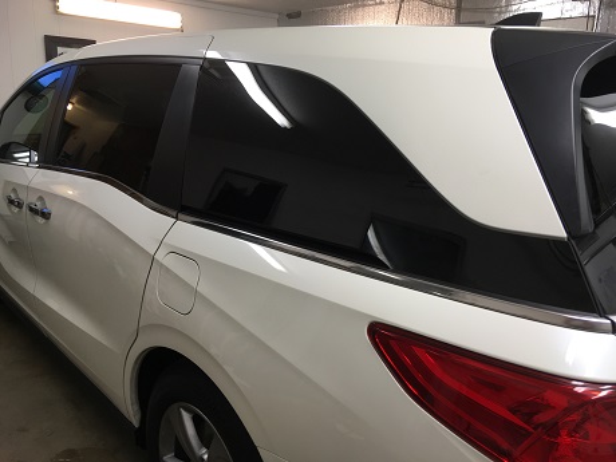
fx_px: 516
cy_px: 231
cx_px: 308
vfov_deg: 48.2
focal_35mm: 29
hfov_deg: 61.7
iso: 32
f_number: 2.2
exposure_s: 1/30
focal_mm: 4.15
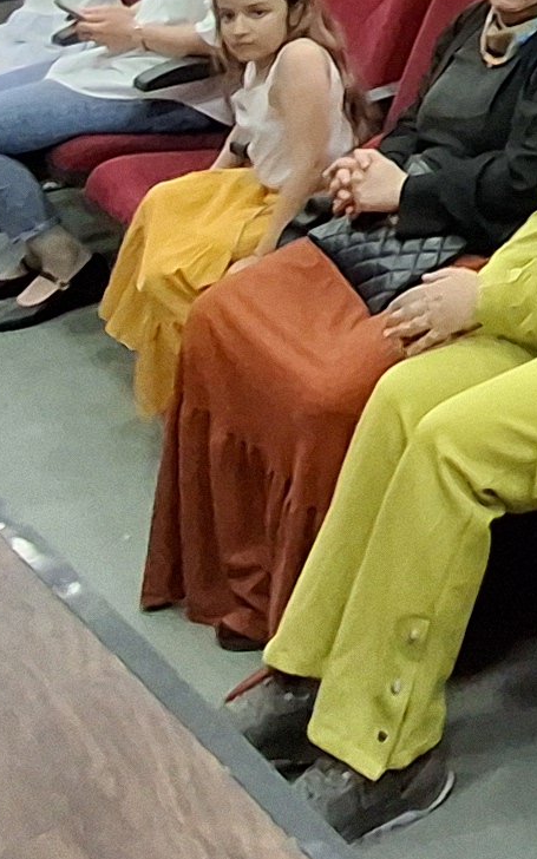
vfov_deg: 22.3
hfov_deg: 13.5
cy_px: -435
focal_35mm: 76
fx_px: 1780
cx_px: 1212
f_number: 2.2
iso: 250
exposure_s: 1/50
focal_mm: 1.64
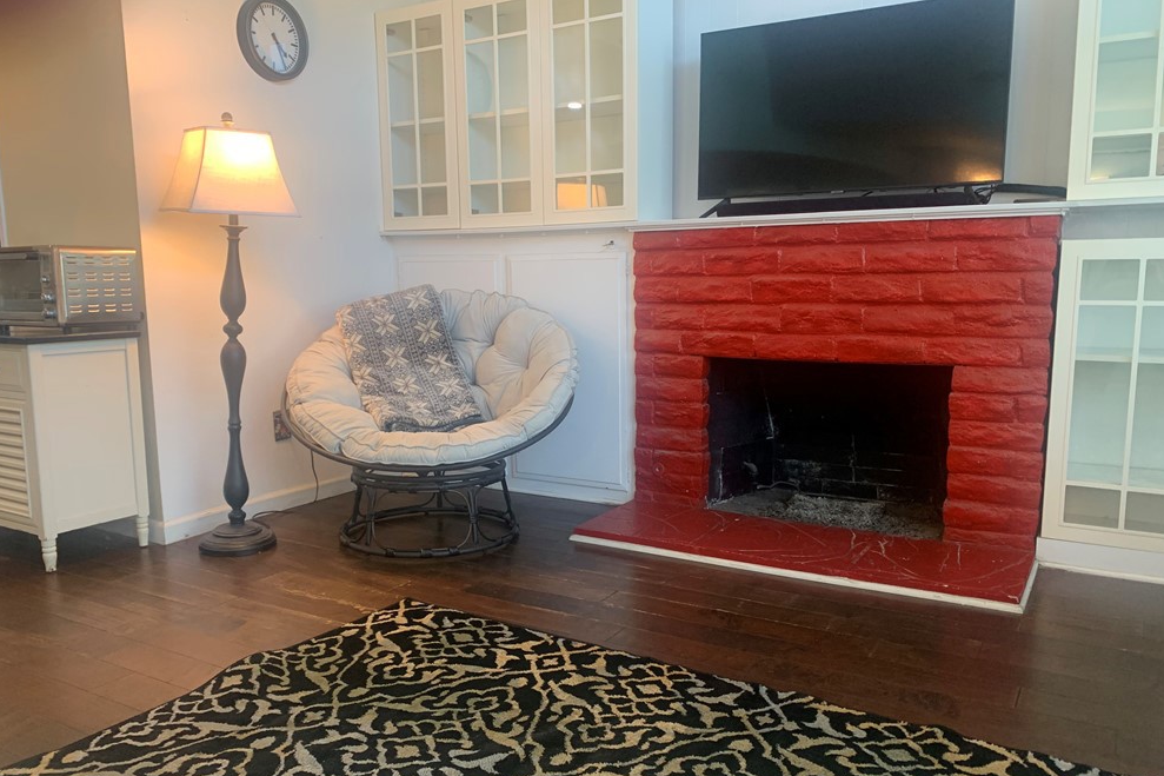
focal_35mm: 28
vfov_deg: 46.4
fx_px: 905
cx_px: 577
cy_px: 413
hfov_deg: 65.5
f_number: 1.8
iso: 100
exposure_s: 1/60
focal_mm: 4.25
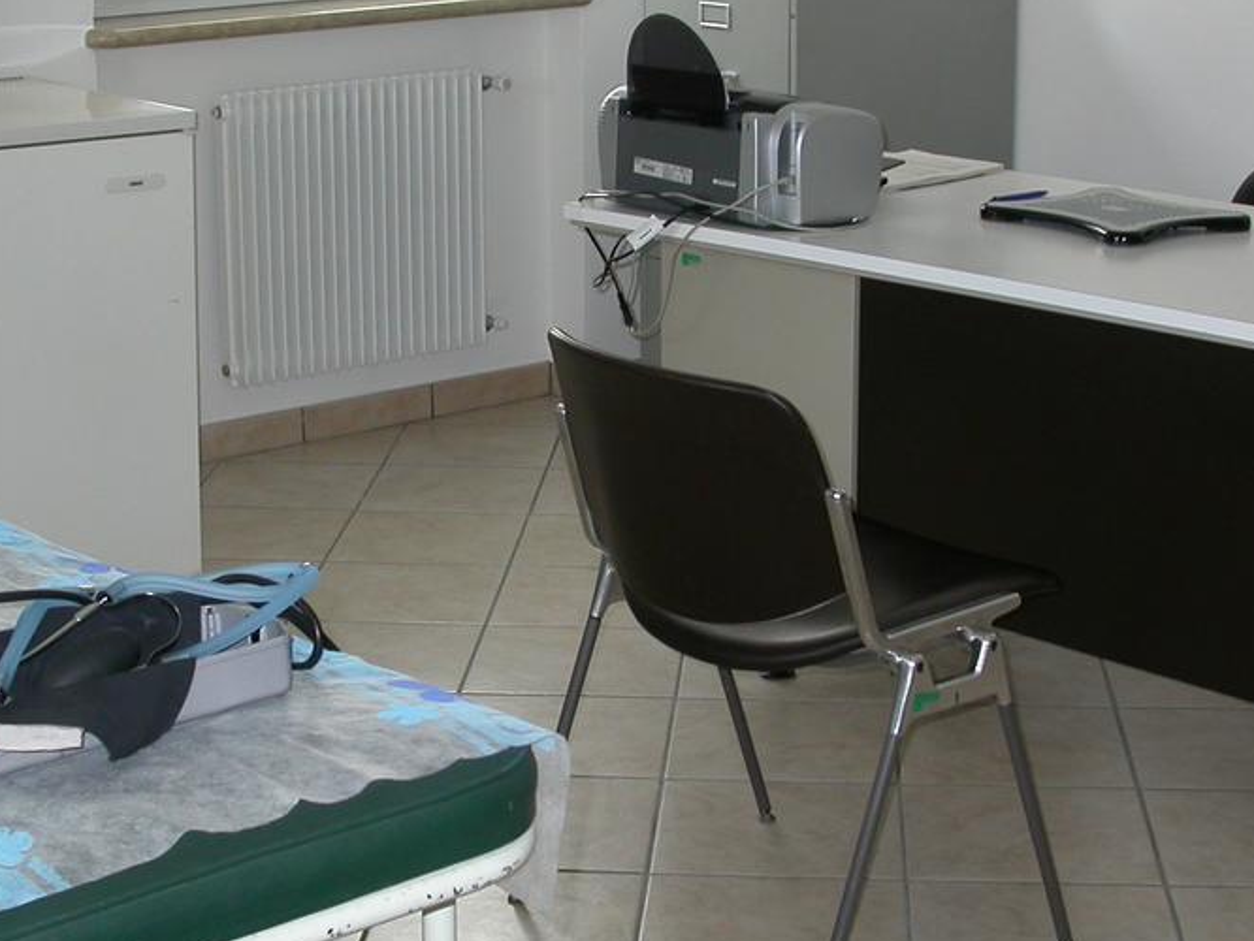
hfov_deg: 27.0
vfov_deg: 20.4
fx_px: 2609
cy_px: 393
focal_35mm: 72
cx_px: 576
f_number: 3
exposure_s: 1/71.6
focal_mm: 8.6
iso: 100
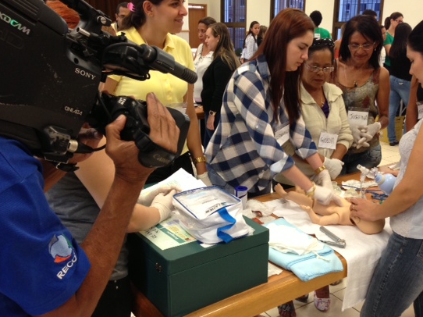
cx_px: 240
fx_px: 476
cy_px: 159
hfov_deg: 47.8
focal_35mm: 39
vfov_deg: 36.8
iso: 100
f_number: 2.4
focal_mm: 4.13
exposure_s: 1/20
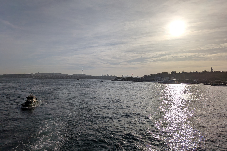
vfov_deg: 51.3
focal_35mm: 25
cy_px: 78
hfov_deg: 71.5
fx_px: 158
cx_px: 113
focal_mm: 4.53
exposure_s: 1/17544
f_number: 1.7
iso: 23
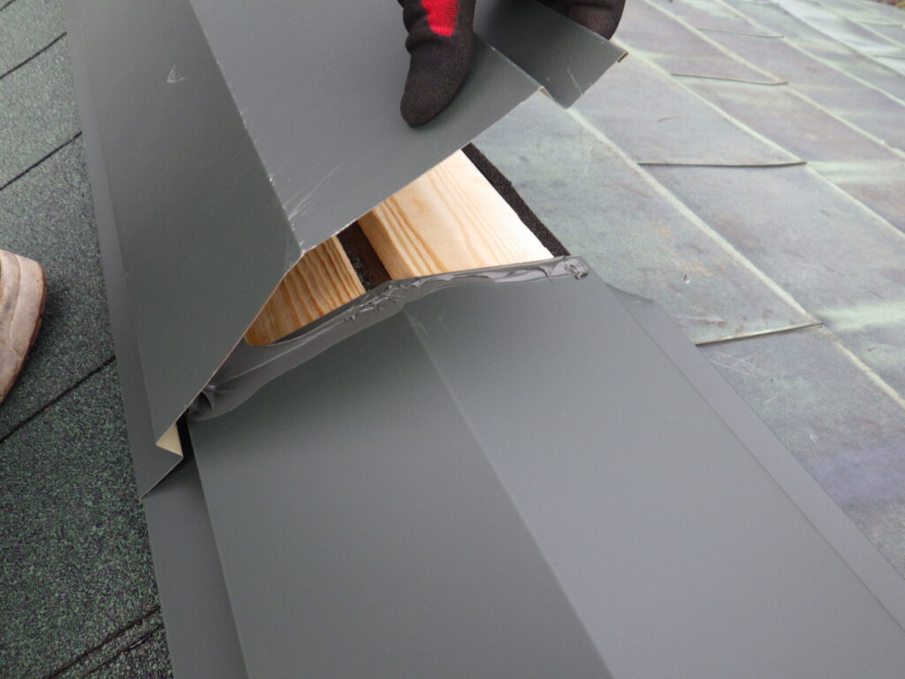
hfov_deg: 63.4
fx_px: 732
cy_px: 340
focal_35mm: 28
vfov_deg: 49.7
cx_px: 452
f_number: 3.5
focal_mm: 5
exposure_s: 1/200
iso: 125
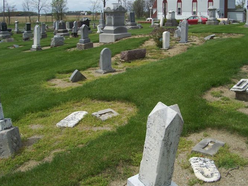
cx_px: 141
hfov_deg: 43.8
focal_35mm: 43
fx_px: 308
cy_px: 71
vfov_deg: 33.5
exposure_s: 1/750
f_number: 5.6
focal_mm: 5.6
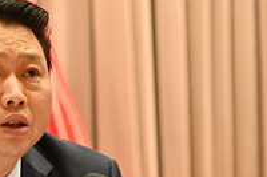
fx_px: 1853
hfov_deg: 8.2
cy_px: 195
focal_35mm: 250
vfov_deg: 5.5
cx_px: 80
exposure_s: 1/160
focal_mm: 78
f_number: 4
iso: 2000
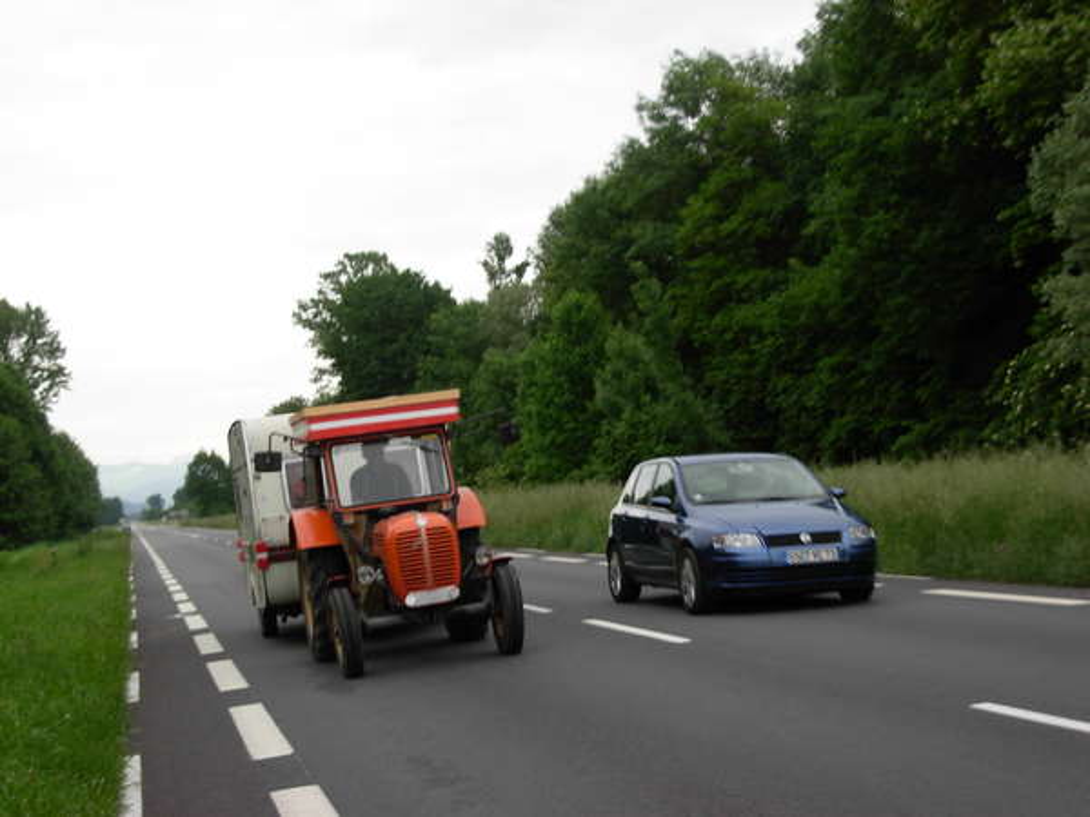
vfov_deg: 22.9
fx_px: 2015
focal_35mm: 64
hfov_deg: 30.3
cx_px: 545
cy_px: 408
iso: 79
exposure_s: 1/166
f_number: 3.4
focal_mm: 10.5
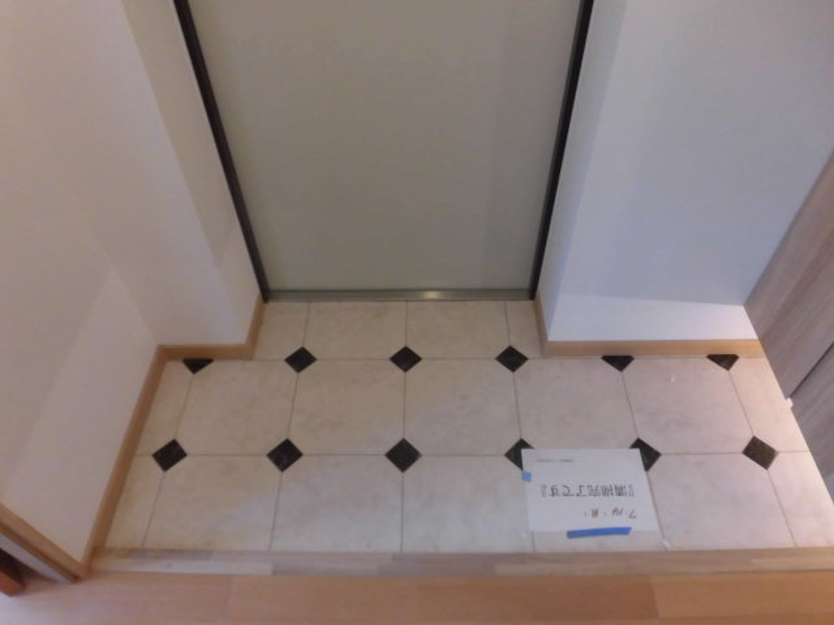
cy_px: 312
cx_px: 417
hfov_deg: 71.6
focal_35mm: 24
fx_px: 578
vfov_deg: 56.8
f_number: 3.1
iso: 320
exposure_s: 1/40
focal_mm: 4.3
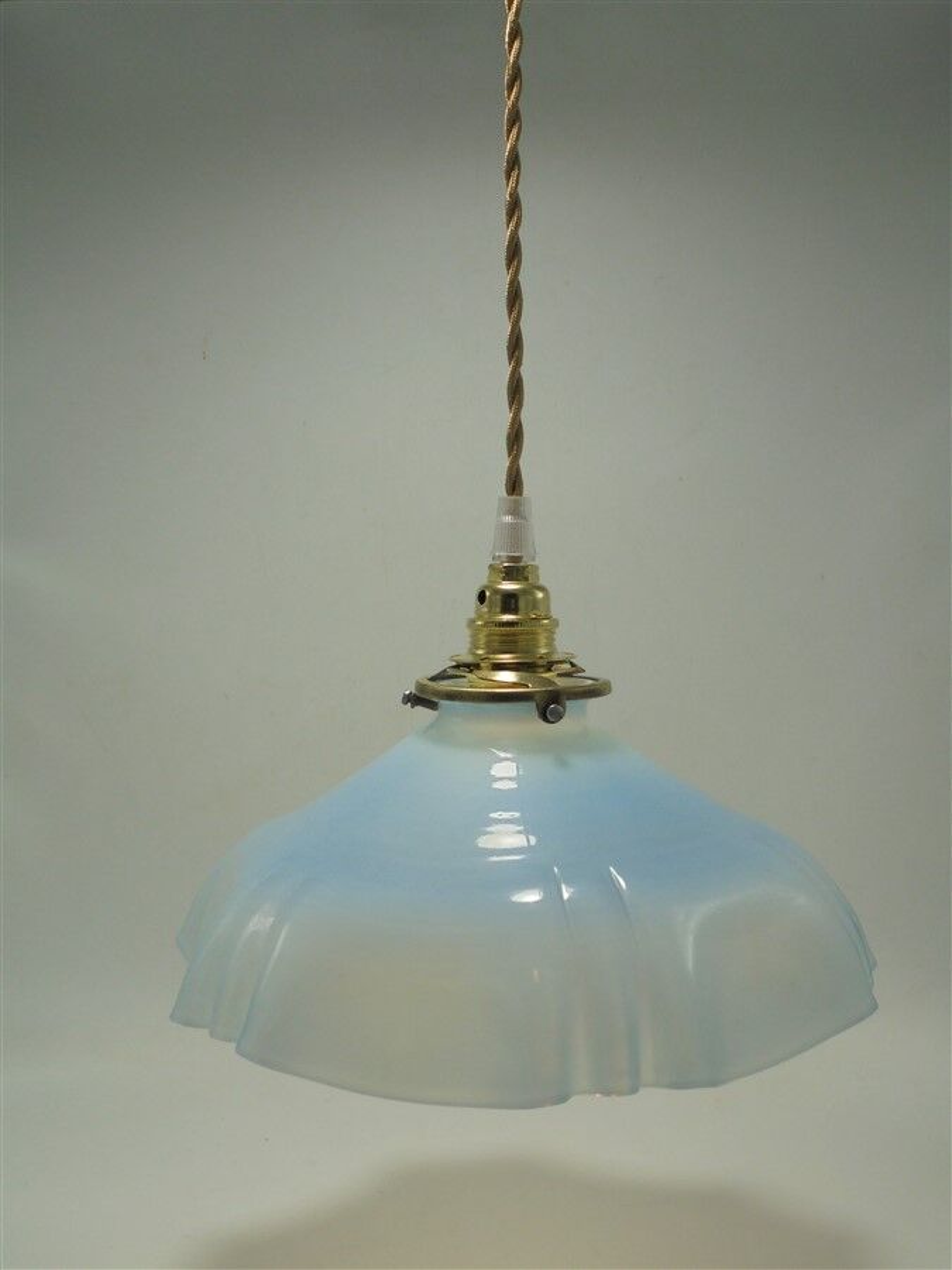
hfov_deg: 41.8
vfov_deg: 54.0
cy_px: 635
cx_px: 476
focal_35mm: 34
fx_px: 1247
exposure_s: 1/160
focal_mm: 6.1
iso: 100
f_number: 4
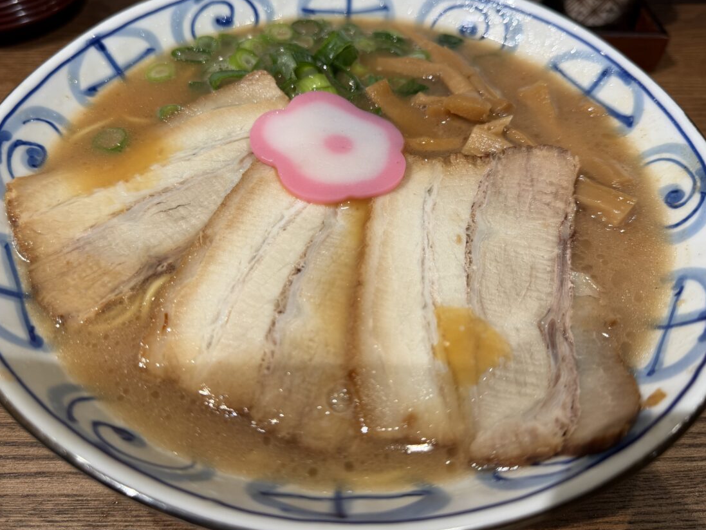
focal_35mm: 28
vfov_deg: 49.6
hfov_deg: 63.4
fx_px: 571
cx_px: 345
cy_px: 231
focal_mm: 6.76
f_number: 1.78
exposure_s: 1/63
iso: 50
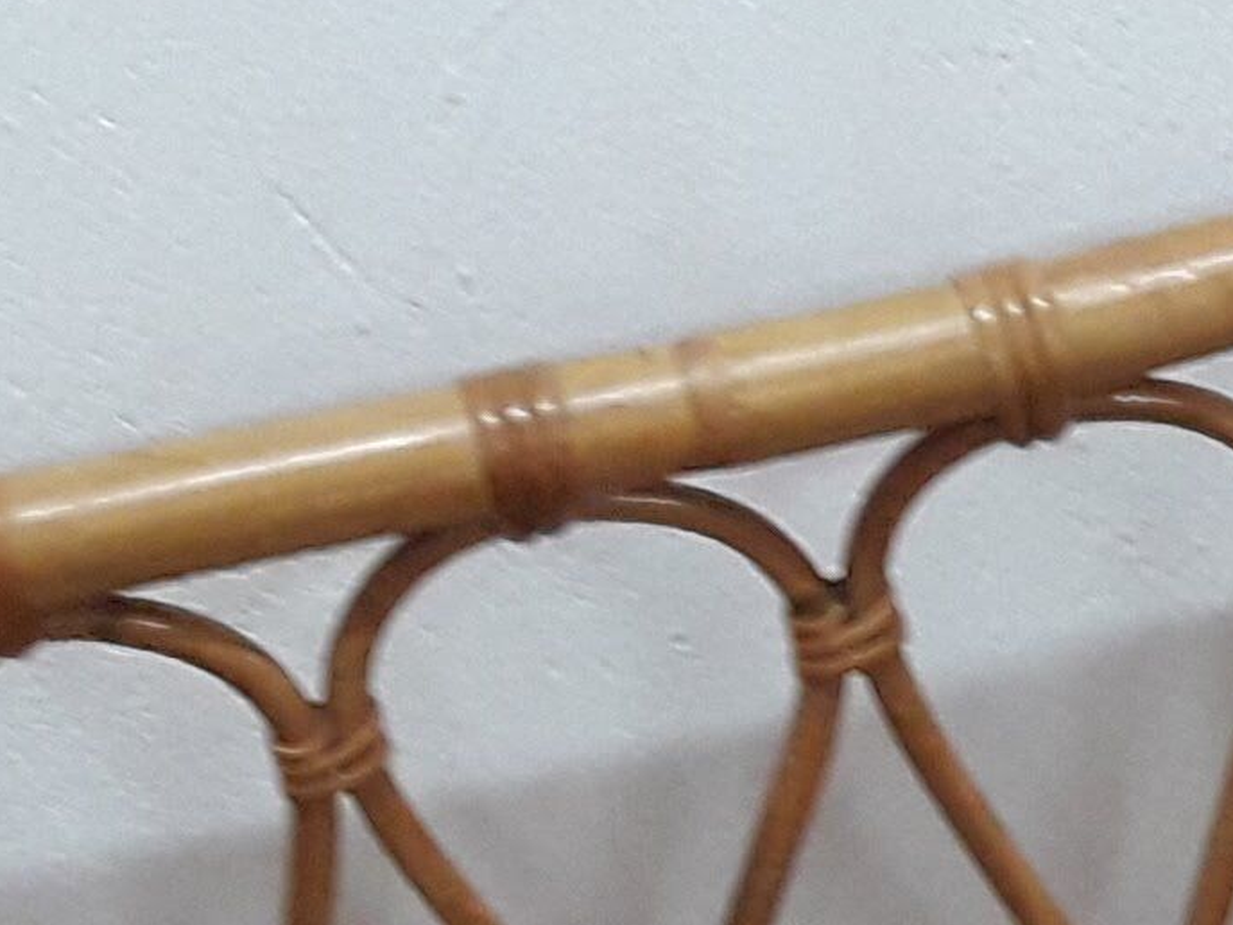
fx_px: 5984
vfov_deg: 8.7
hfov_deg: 10.7
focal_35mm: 168
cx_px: 2488
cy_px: 1119
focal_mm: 3.7
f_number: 1.9
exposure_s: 1/33
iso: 125
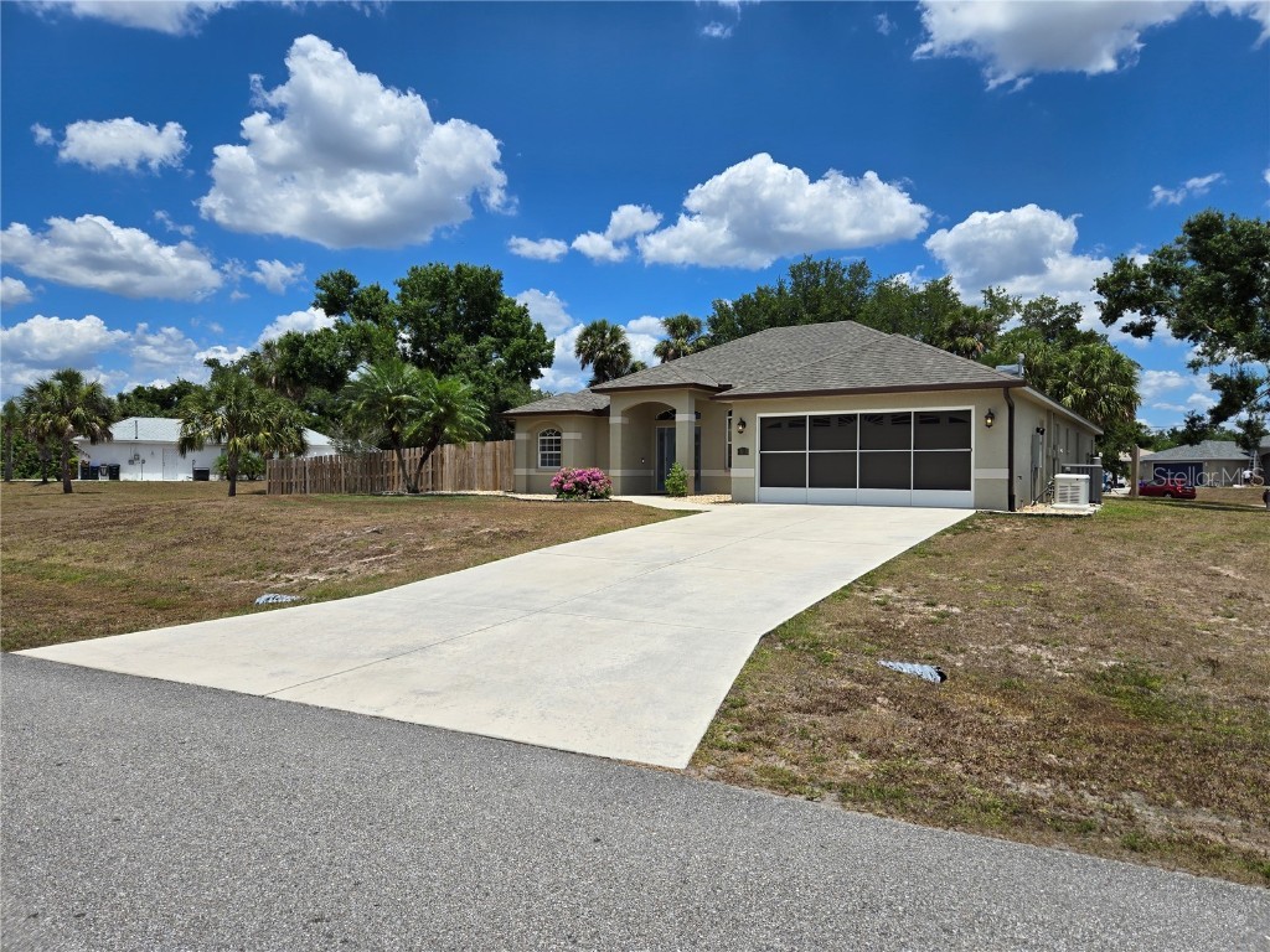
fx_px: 844
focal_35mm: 23
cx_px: 635
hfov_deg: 73.9
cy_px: 476
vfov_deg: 58.9
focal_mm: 5.4
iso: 25
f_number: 1.8
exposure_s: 1/3502
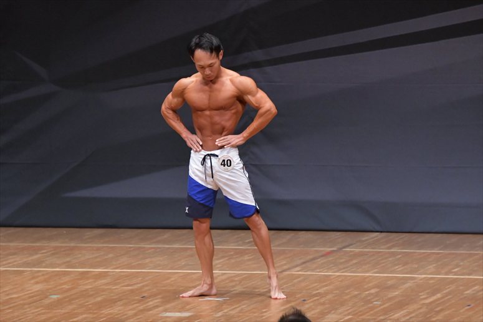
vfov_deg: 4.6
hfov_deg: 6.9
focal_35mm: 300
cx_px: 242
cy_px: 161
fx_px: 4023
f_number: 5.6
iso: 6400
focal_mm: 200
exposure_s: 1/400
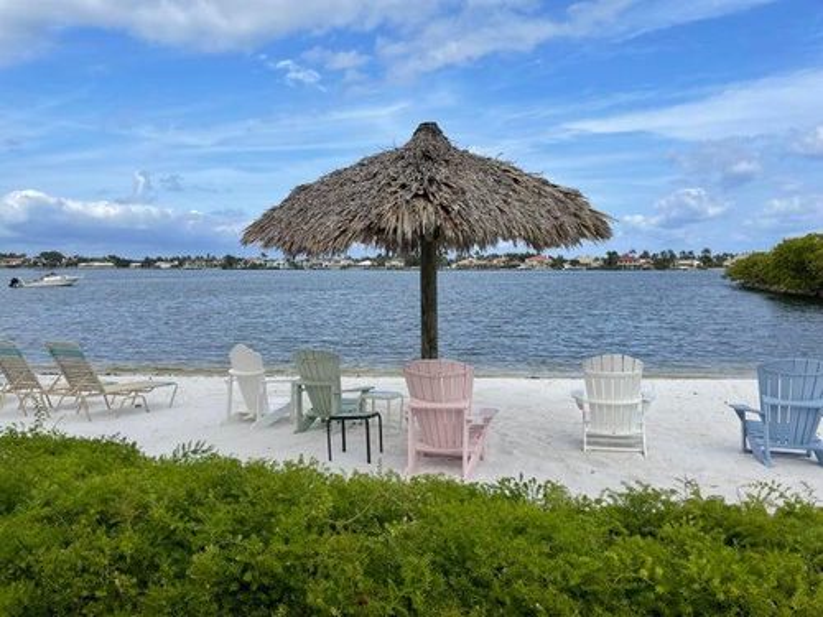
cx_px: 412
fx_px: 618
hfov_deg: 67.3
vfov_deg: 53.1
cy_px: 308
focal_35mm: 26
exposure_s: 1/4292
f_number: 1.6
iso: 32
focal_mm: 4.2
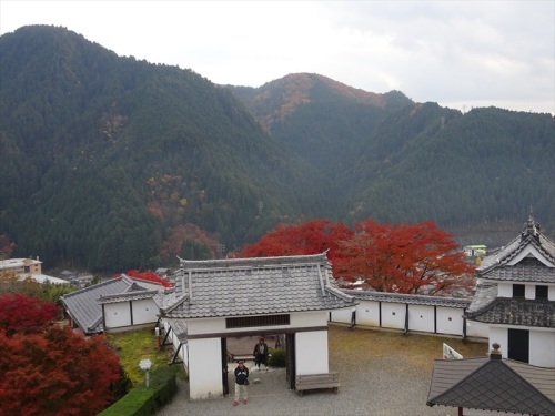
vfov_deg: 38.7
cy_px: 208
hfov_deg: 50.1
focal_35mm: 37
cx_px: 278
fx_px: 593
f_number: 4
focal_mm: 6.37
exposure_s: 1/80
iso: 80
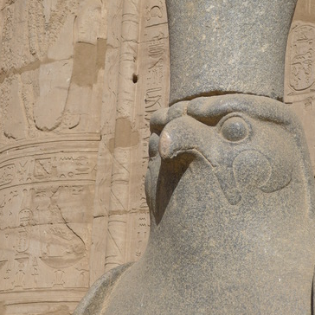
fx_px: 1297
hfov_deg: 13.8
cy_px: 109
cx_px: 192
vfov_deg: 13.8
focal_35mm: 126
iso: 80
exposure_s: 1/1000
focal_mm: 14.7
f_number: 5
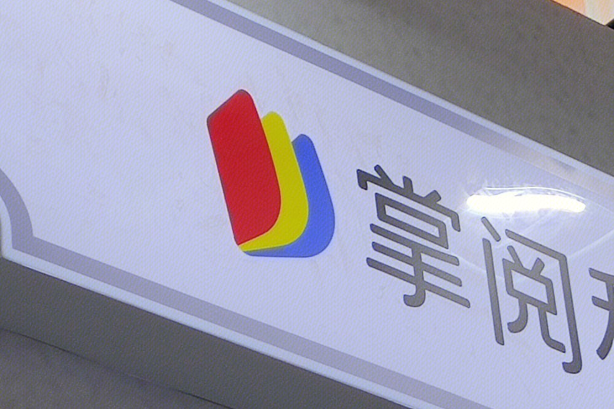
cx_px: 271
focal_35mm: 159
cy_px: 462
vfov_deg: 8.6
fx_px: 2712
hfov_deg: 12.9
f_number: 1.75
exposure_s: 1/550
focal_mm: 4.75
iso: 112
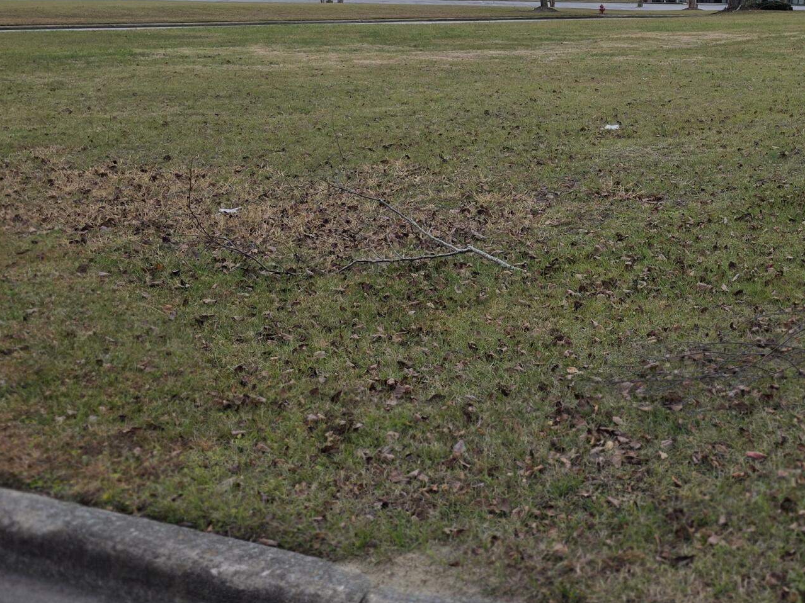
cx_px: 679
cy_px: 89
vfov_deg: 26.3
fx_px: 1256
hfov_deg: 34.1
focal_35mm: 54
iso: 32
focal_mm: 6.3
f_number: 1.7
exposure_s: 1/359
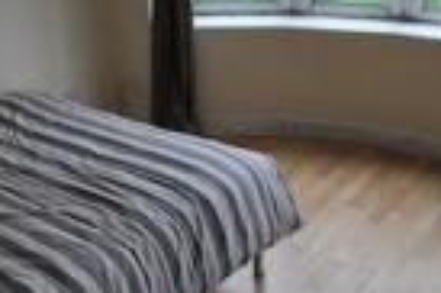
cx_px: 219
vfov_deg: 25.6
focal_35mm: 52
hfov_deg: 38.2
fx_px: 636
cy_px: 66
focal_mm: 10
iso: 180
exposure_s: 1/125
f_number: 5.6
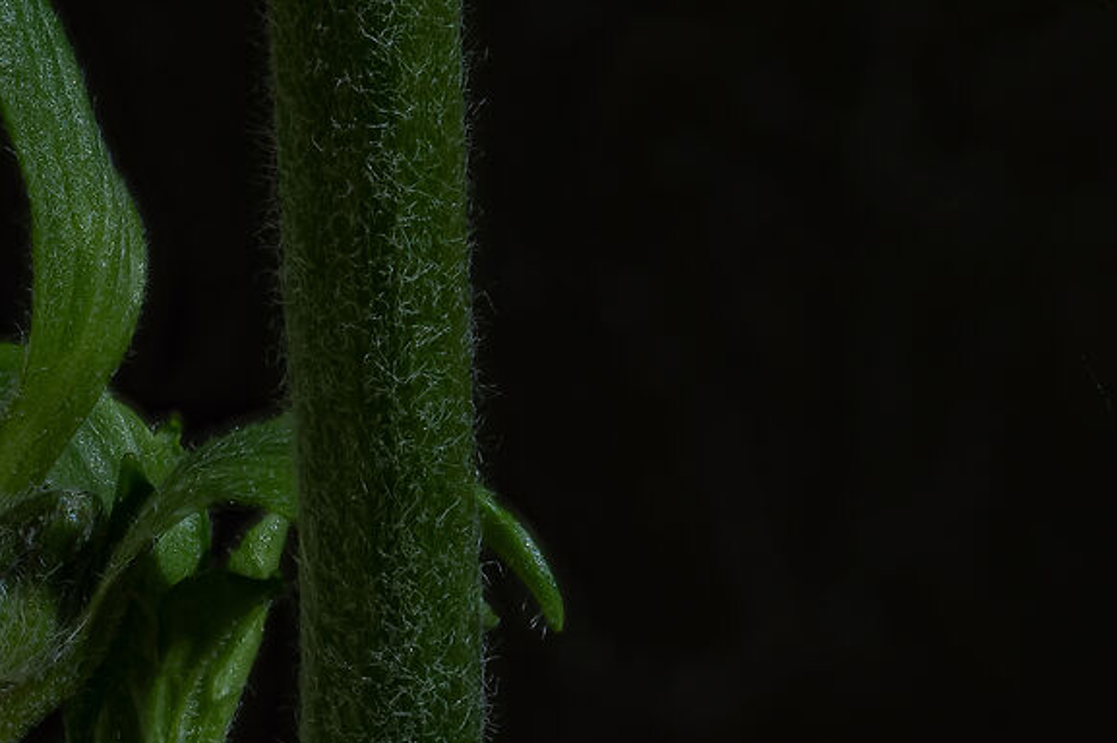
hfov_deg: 4.7
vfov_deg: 3.1
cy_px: -778
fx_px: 13551
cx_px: 370
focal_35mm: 437
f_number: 14
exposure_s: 1/5
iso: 100
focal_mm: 105
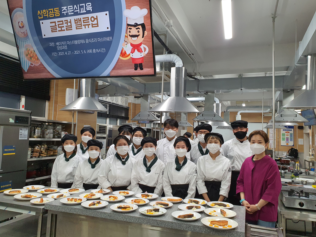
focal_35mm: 27
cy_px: 118
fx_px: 246
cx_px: 156
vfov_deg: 51.4
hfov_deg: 65.3
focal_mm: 4.3
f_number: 2.4
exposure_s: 1/120
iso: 250
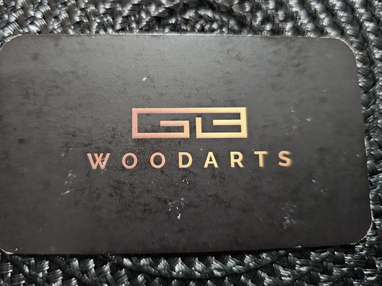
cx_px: 171
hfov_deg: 67.1
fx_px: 287
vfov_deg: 53.0
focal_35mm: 26
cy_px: 132
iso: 1250
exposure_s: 1/26
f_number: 1.7
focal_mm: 6.3
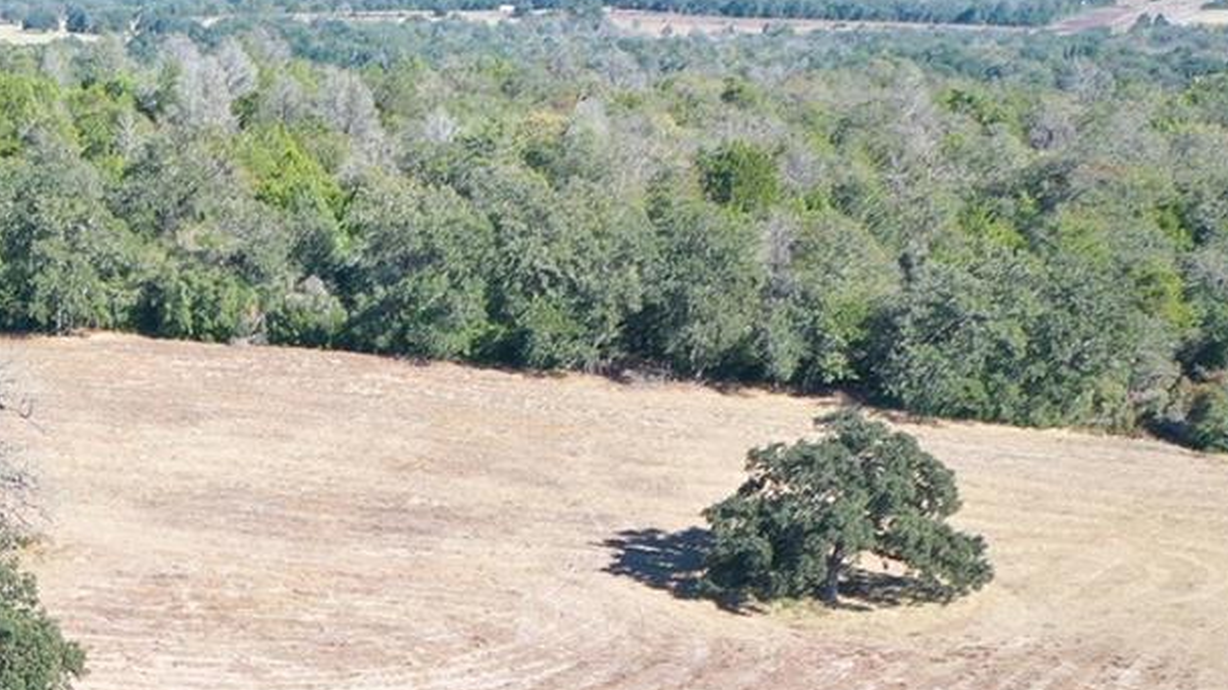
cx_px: -71
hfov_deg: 20.7
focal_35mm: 99
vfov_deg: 11.4
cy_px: 1191
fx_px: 3223
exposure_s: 1/30
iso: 100
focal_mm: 10.26
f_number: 3.2
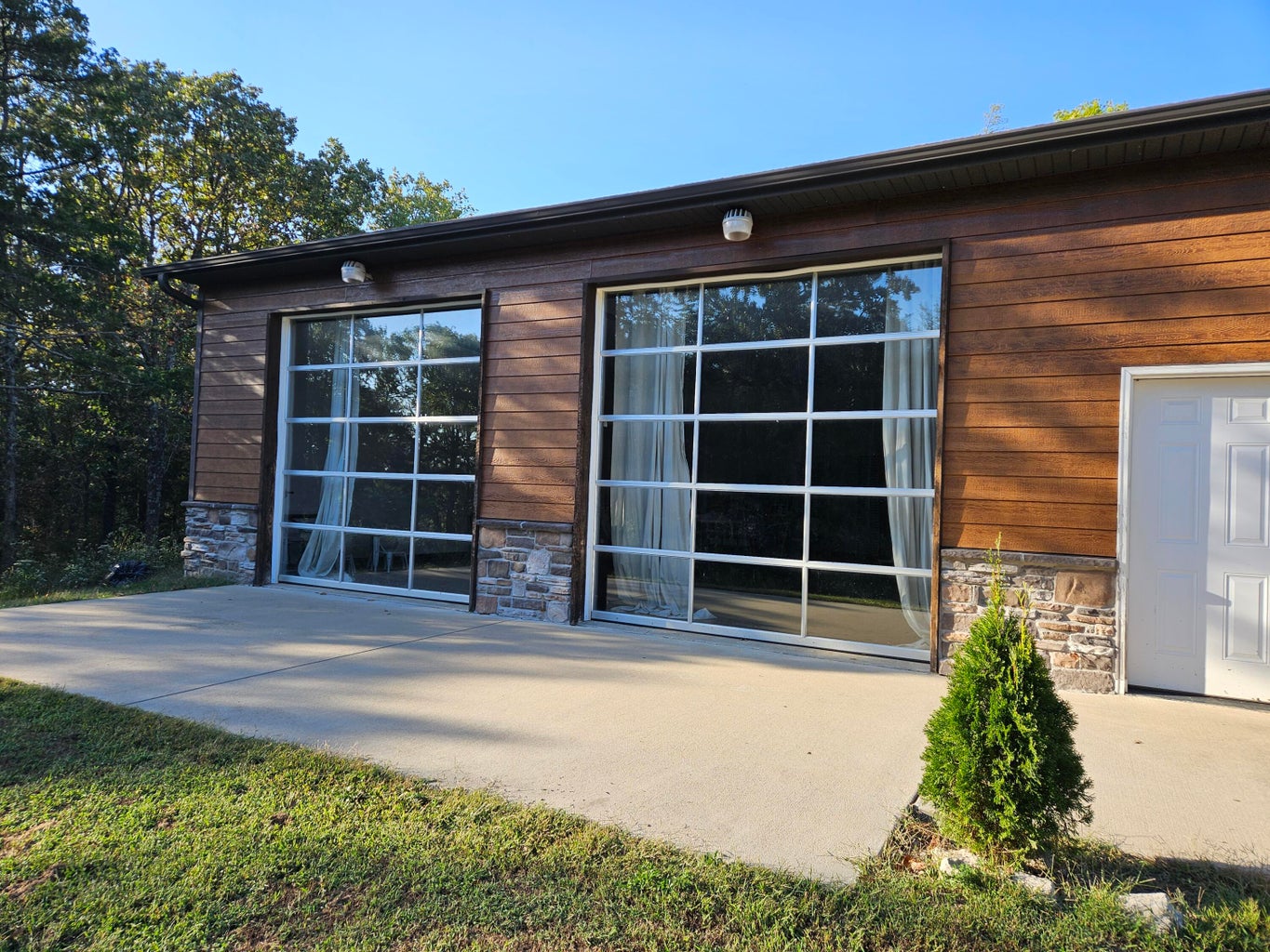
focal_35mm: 23
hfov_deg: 73.9
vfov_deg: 58.9
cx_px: 635
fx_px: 844
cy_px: 476
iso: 25
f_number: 1.8
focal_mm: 5.4
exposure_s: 1/463
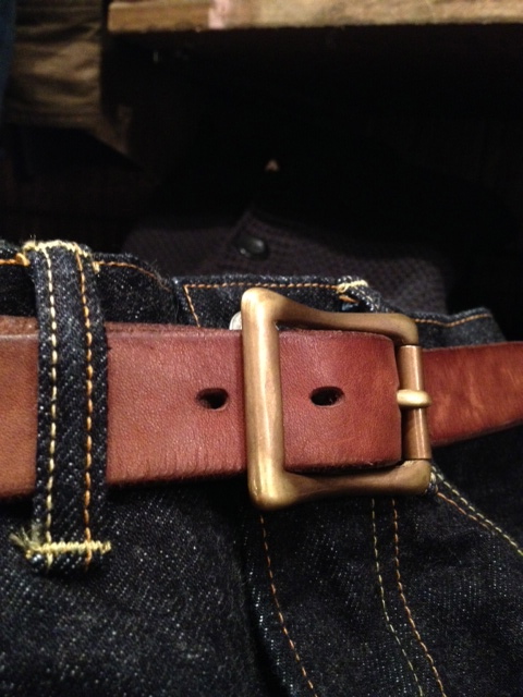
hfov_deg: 40.7
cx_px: 262
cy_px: 348
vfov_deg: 52.6
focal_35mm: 35
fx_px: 705
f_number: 2.4
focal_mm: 4.28
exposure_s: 1/15
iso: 400
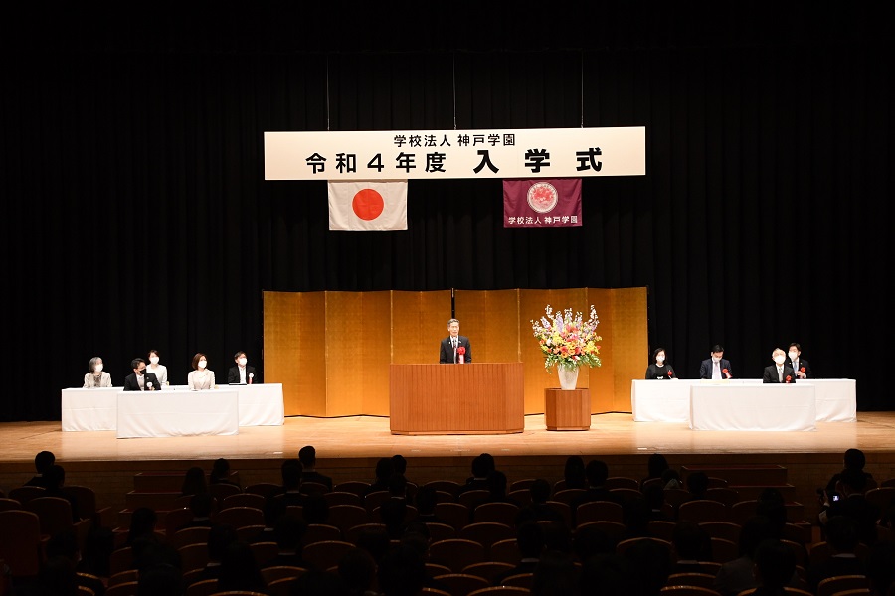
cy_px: 298
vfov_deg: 28.9
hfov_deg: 42.3
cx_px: 448
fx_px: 1156
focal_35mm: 46
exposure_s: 1/160
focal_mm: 31
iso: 2000
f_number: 4.5
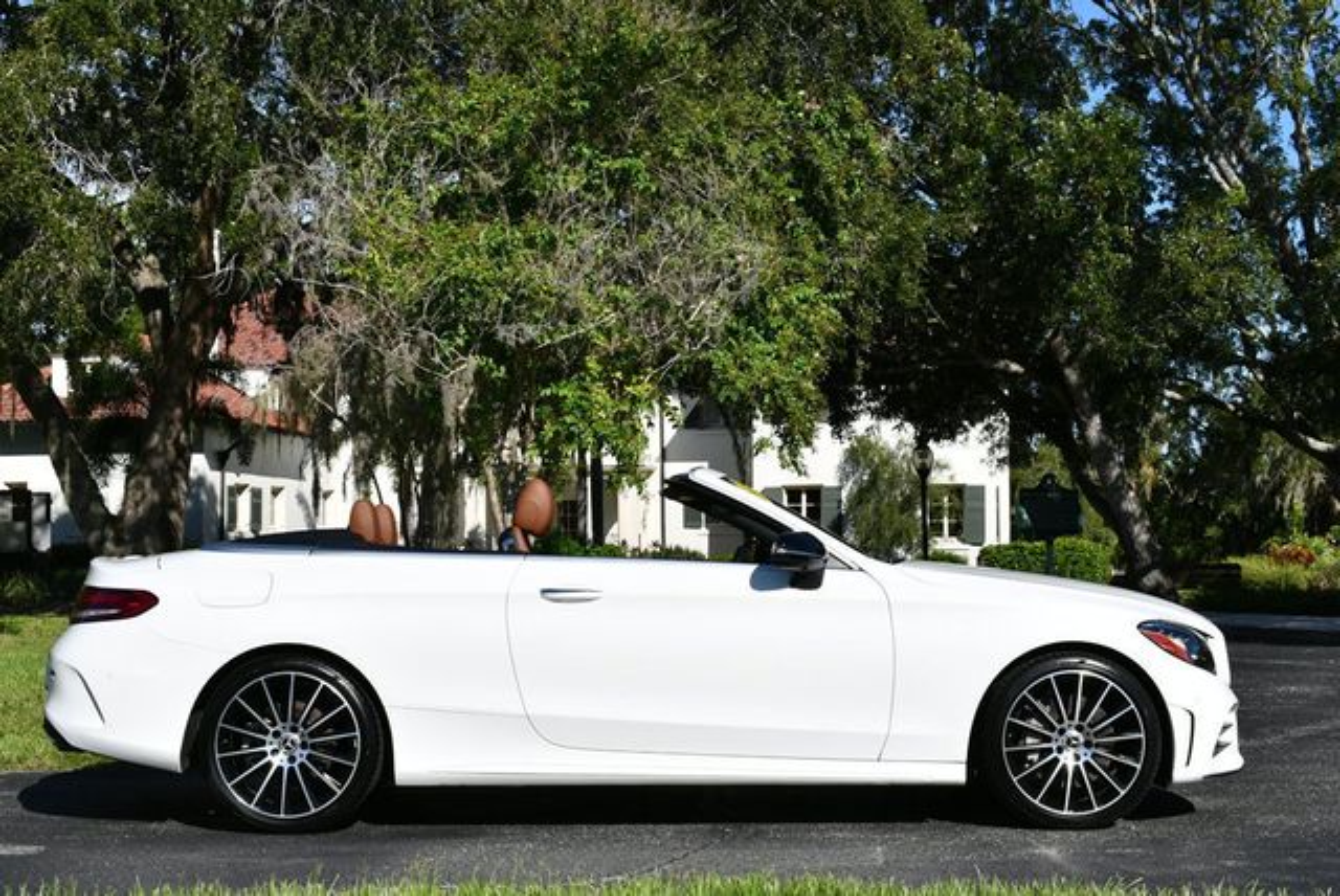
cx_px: 670
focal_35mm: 54
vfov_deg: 25.1
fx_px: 2012
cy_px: 448
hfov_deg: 36.8
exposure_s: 1/320
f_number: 9
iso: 100
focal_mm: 27
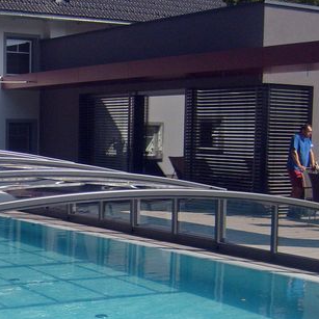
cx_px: 10
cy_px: 241
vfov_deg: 21.5
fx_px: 834
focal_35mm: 80
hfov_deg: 21.0
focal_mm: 5.8
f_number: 7.1
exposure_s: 1/350
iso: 80
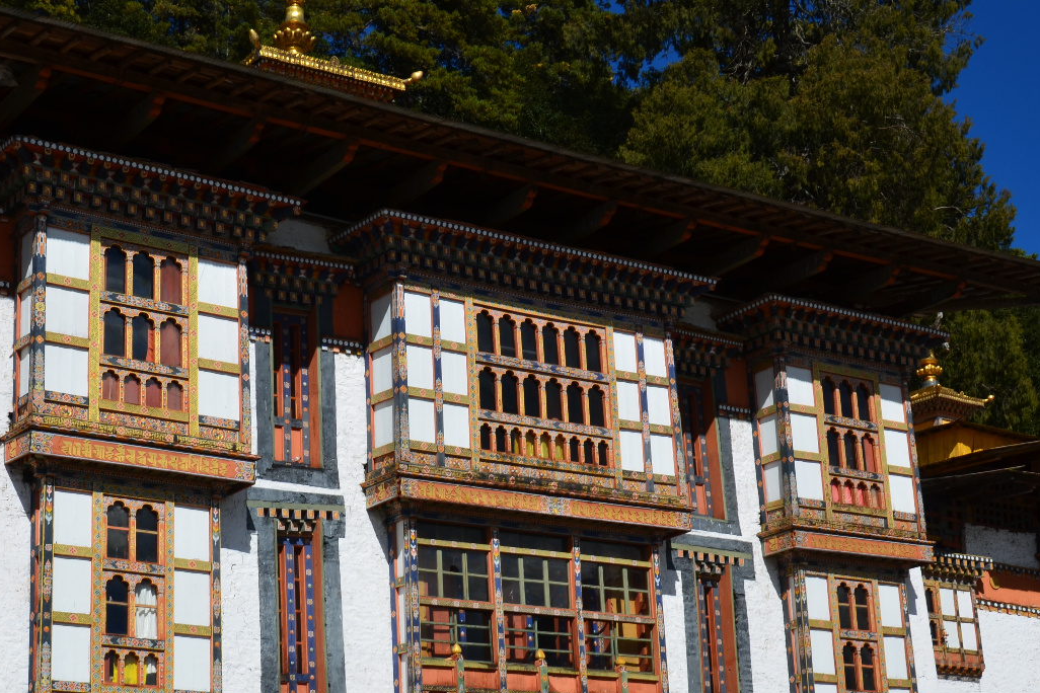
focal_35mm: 70
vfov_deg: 19.3
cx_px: 363
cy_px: 528
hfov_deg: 28.7
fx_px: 2022
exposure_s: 1/200
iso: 100
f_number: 13
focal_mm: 30
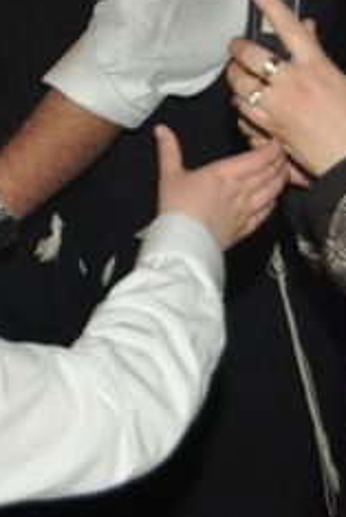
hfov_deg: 6.5
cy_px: -92
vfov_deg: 9.7
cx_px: -150
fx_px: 3008
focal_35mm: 209
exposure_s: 1/60
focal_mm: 32
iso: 800
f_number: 4.2
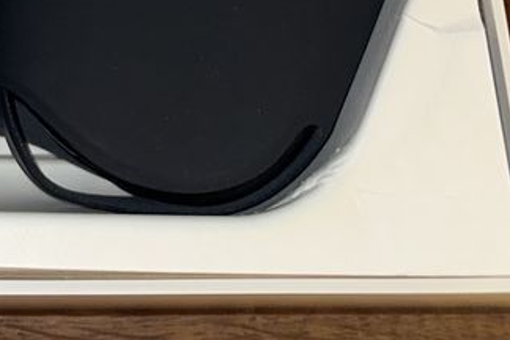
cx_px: 3
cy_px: -433
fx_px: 1091
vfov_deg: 13.7
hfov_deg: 25.1
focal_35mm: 77
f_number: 1.78
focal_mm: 6.86
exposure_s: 1/9
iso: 50
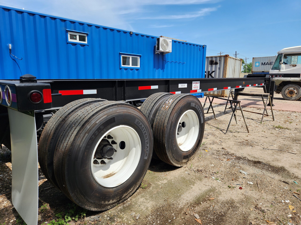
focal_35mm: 23
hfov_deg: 73.9
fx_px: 200
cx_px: 150
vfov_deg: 58.9
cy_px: 112
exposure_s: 1/1205
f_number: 1.8
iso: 20
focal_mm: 5.4
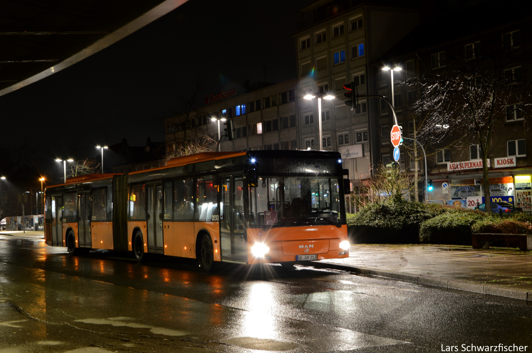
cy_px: 176
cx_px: 266
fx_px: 709
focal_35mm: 48
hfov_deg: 41.2
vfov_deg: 28.0
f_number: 10
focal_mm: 32
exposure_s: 6
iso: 100
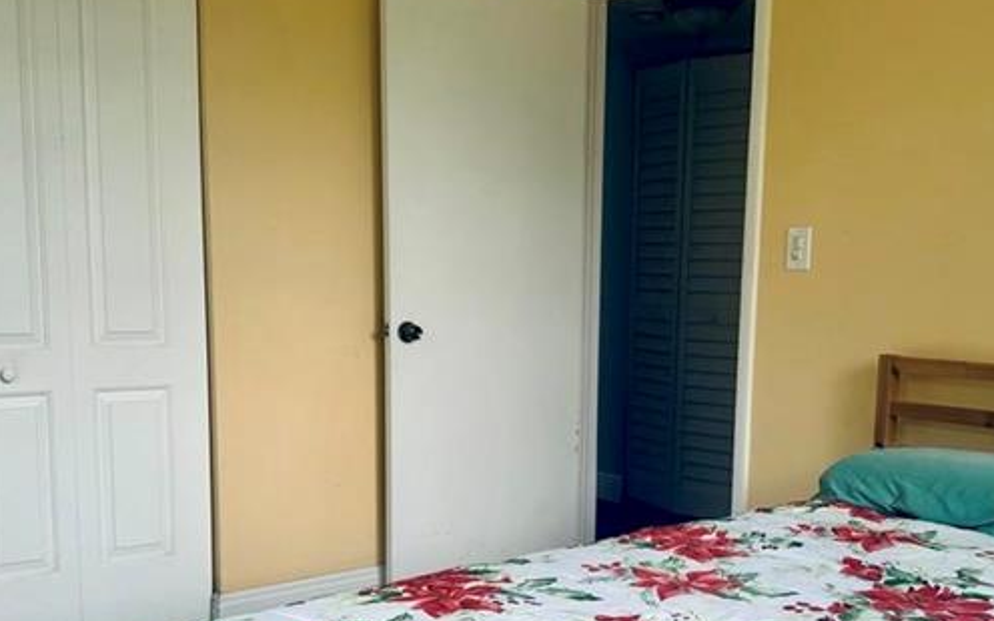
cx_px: 565
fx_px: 1111
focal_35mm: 41
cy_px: 446
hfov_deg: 48.1
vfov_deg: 30.8
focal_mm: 6.86
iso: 80
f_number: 1.78
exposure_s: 1/120
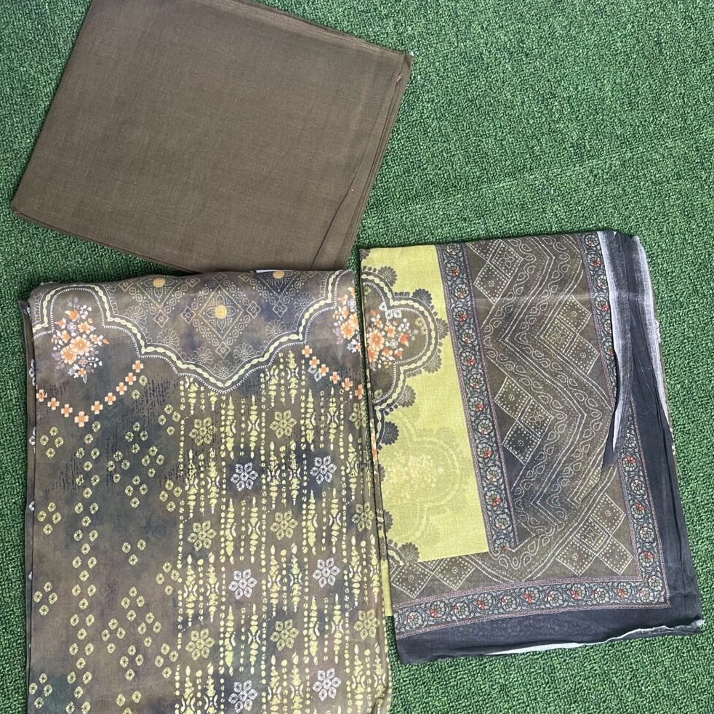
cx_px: 353
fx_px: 700
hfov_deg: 54.0
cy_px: 421
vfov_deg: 53.7
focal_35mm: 30
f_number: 1.6
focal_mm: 5.1
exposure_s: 1/51
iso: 100
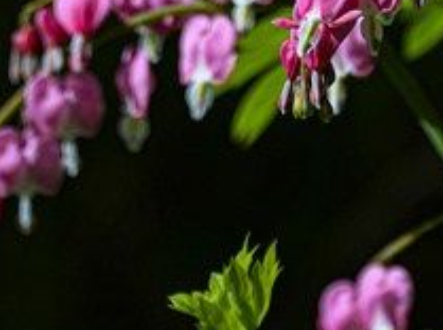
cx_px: 286
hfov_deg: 2.6
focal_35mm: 775
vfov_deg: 1.9
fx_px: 9901
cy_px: -72
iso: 100
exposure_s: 1/320
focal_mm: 210
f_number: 5.6
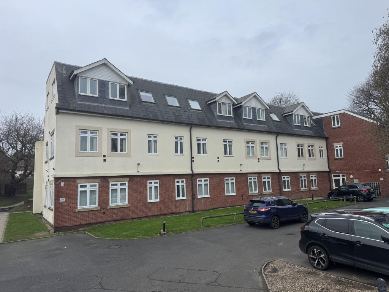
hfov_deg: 71.6
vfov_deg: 56.8
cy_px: 146
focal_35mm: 24
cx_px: 194
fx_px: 270
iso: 80
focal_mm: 6.76
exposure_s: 1/1395
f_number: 1.78
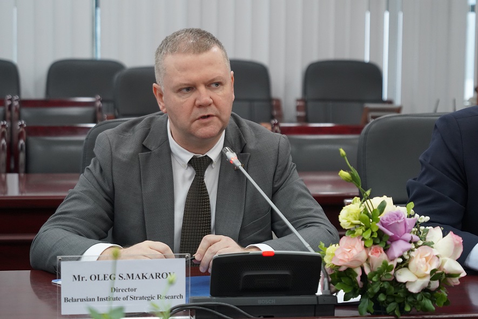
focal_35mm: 108
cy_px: 160
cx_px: 239
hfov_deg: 18.9
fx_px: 1434
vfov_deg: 12.7
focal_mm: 108
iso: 5000
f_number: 6.3
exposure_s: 1/160
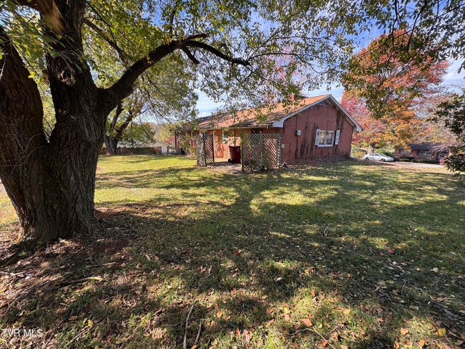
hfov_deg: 102.1
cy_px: 174
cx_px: 232
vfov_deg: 85.7
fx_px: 188
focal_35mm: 14
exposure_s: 1/304
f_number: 2.2
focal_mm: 2.22
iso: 40
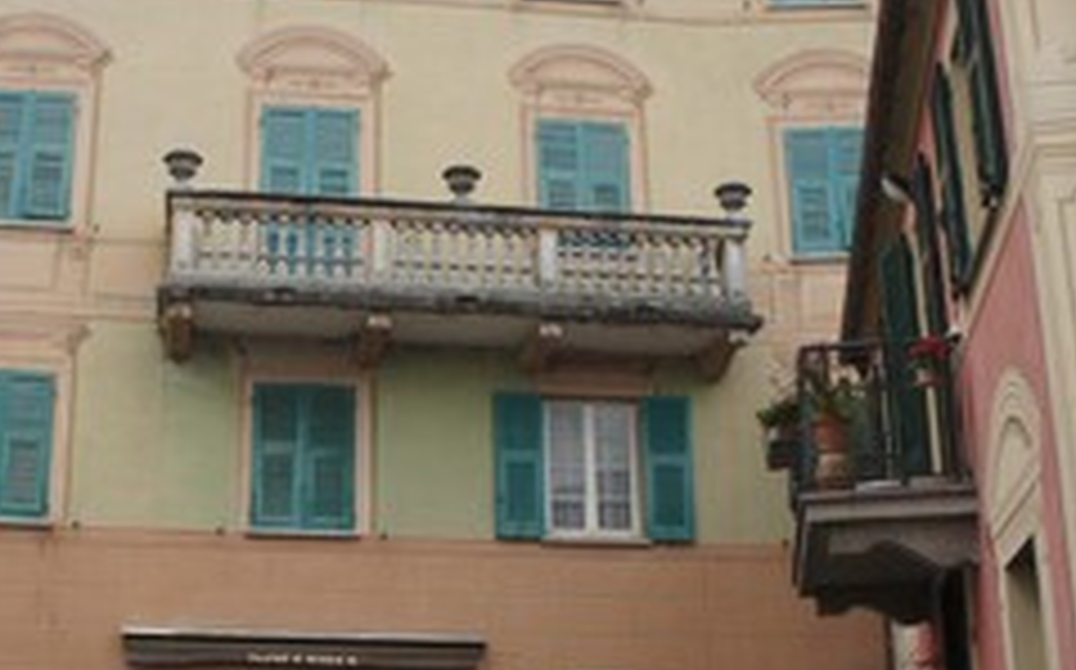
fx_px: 1553
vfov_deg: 24.4
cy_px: 364
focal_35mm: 53
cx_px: 351
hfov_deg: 37.8
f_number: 5.6
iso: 640
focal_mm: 18
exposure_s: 1/250
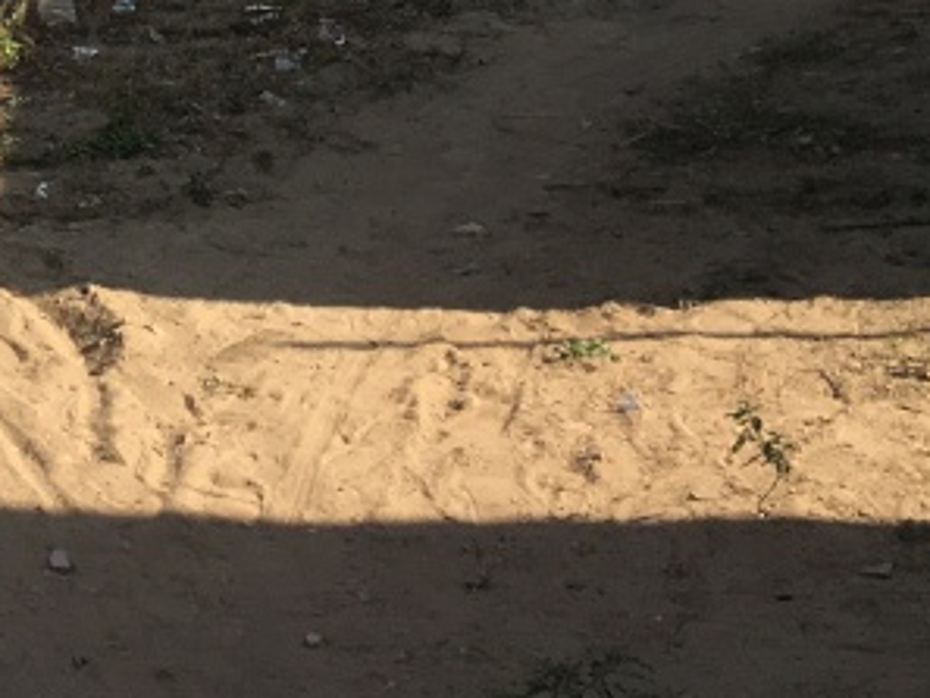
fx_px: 3145
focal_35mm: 117
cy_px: -635
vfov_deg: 11.6
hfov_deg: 15.2
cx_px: -567
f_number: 2.2
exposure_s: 1/1221
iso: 25
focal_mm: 4.15
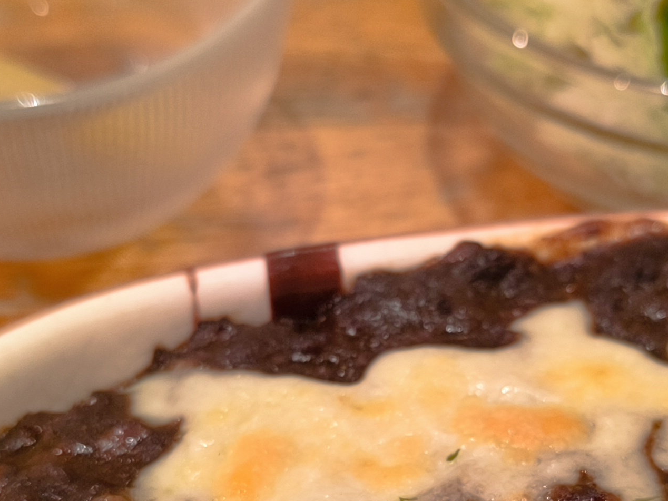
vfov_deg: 19.5
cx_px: 412
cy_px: 454
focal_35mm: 74
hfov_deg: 26.3
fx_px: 1428
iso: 1000
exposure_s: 1/25
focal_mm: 6.14
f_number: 1.65
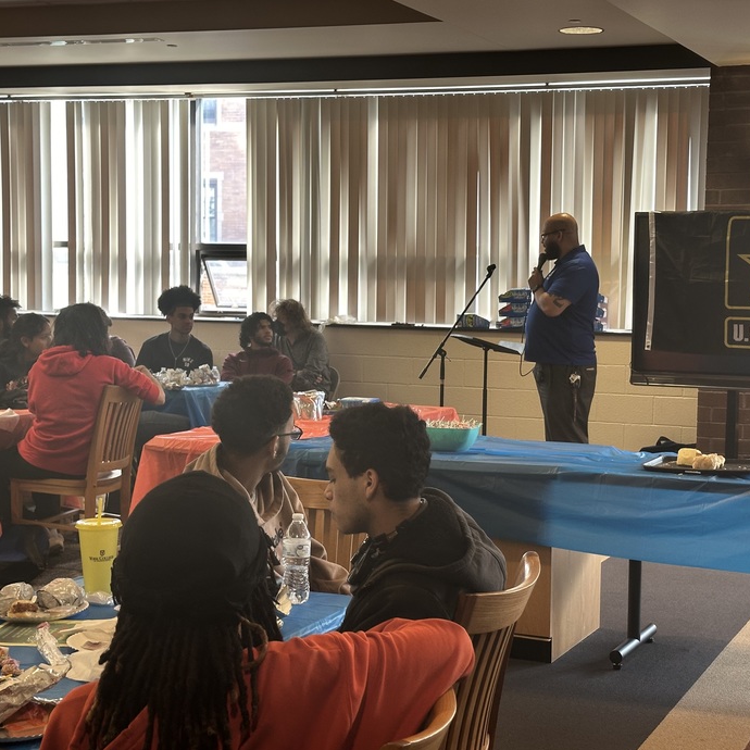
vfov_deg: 27.3
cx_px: 415
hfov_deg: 27.3
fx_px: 1544
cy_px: 391
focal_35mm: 63
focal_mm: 6.86
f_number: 1.78
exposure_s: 1/60
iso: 64
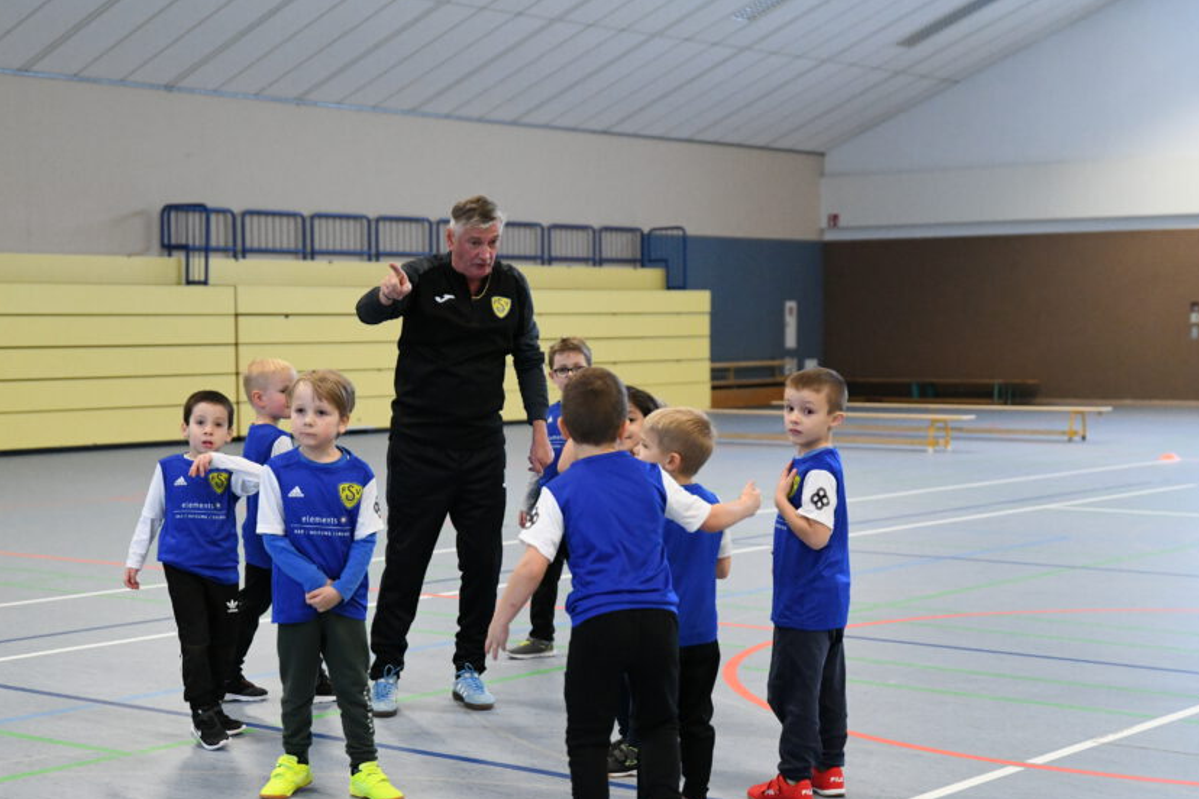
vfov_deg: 20.0
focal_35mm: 68
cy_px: 480
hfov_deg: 29.6
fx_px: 2265
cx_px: 502
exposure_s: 1/500
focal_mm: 55
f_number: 2.8
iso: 8000
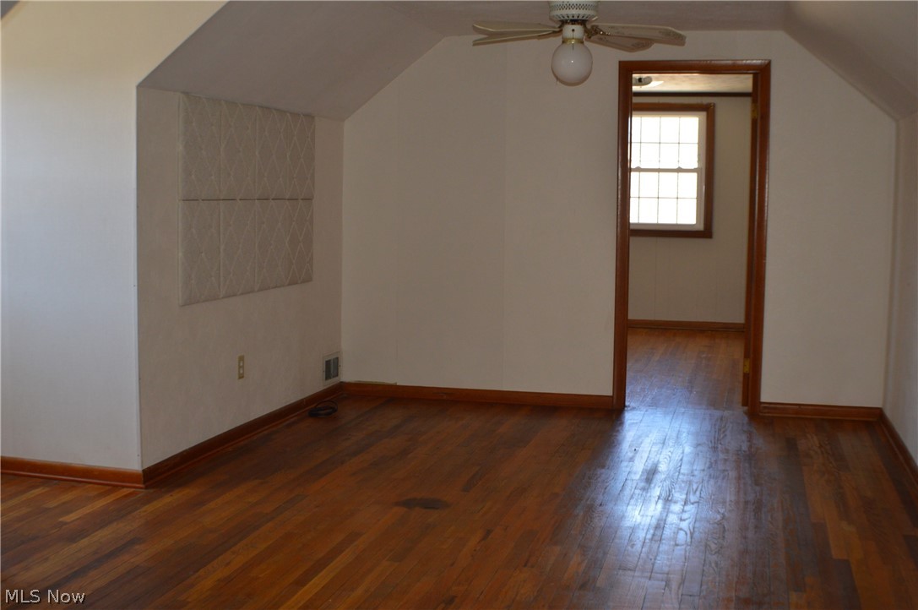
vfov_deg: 23.7
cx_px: 459
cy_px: 305
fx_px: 1452
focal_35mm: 57
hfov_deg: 35.1
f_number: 5
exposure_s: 1/60
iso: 500
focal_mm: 38
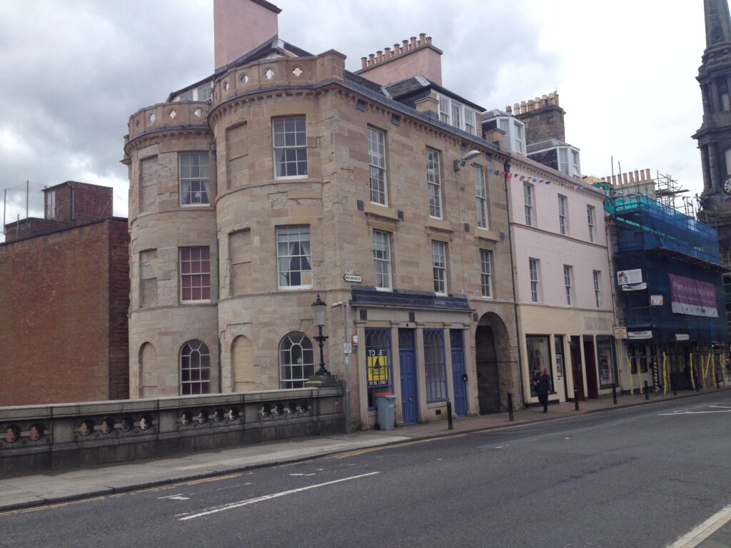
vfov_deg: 40.7
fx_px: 739
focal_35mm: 35
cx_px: 366
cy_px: 274
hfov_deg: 52.6
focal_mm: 4.28
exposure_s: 1/1126
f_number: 2.4
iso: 50
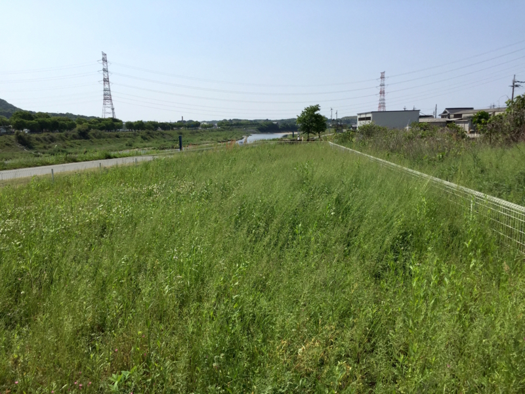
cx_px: 262
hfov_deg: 61.7
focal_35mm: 29
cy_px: 197
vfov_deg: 48.2
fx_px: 440
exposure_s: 1/3300
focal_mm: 4.15
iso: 32
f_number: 2.2
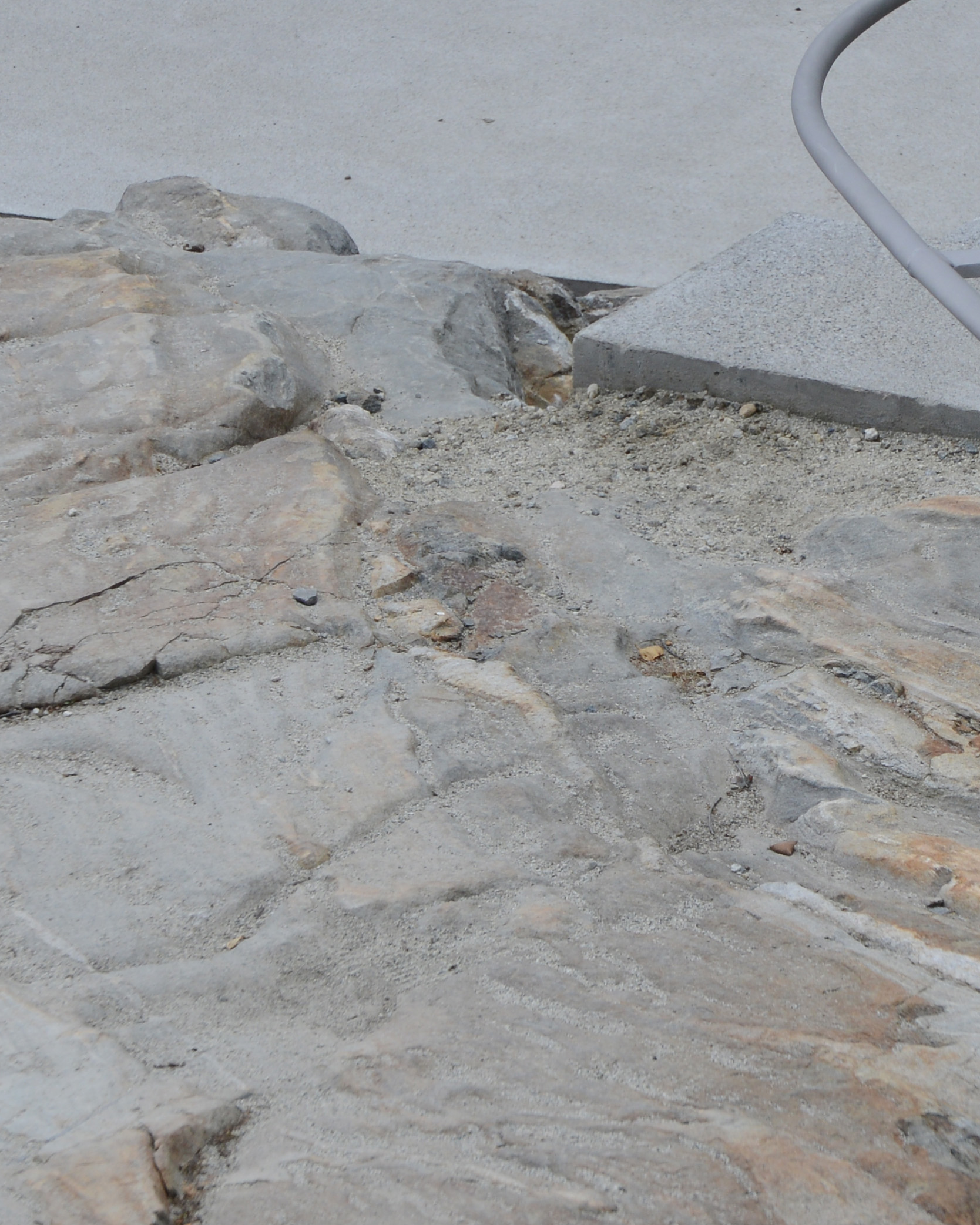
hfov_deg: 6.7
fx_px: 8411
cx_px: 775
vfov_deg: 8.3
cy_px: 446
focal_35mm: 232
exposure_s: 1/200
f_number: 9
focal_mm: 70
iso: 200
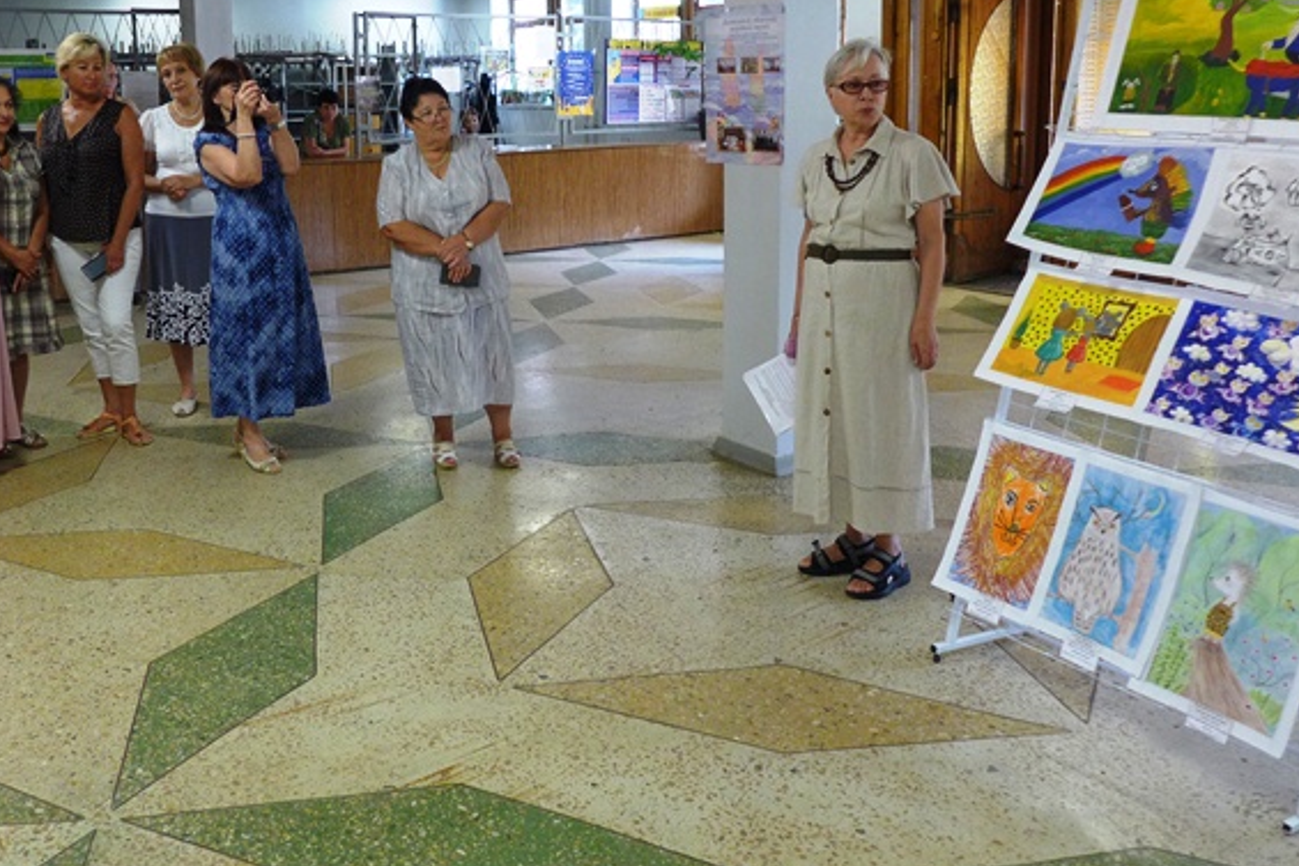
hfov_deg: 55.5
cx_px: 538
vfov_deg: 38.4
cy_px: 283
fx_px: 1227
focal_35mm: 34
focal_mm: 4.7
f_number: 1.4
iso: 160
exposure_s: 1/60
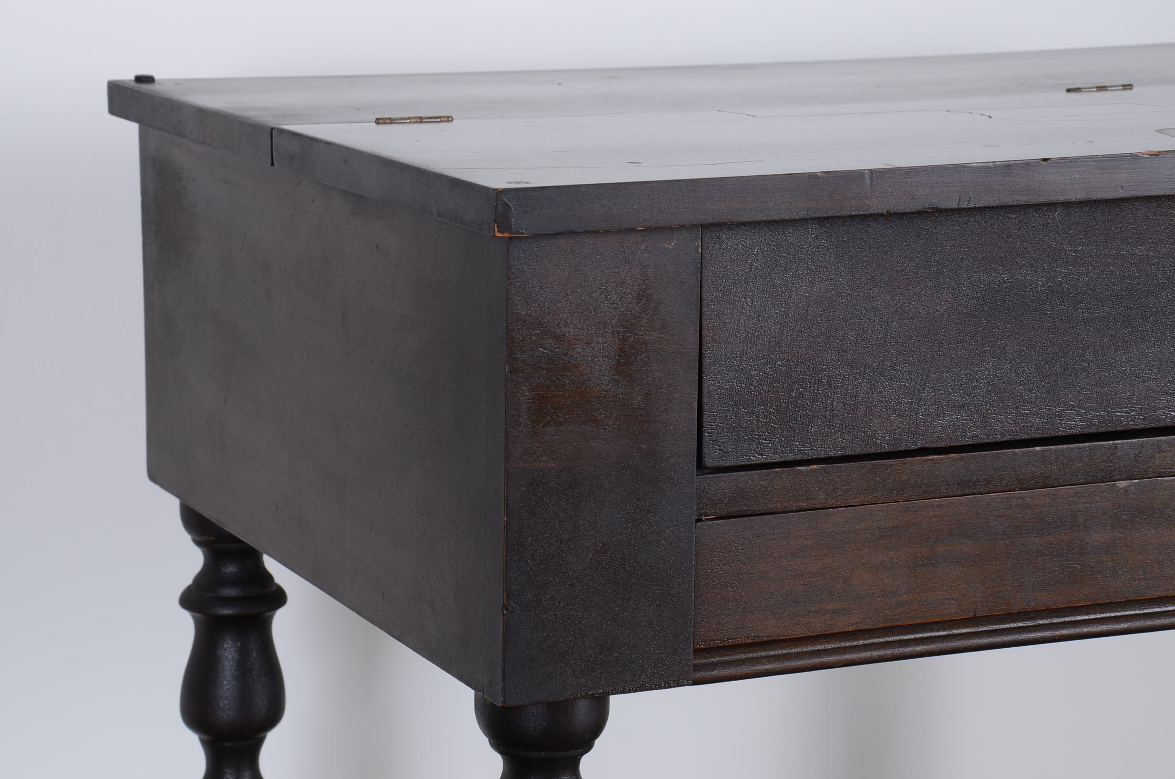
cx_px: 588
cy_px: 390
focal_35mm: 99
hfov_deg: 20.7
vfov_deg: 13.8
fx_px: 3225
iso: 100
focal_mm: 66
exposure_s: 1/100
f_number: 10
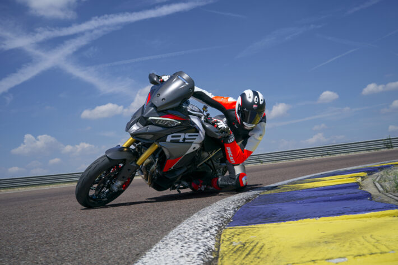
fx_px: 442
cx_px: 199
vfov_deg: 33.4
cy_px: 132
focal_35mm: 40
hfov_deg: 48.5
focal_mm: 40
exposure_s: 1/1250
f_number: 6.3
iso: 160
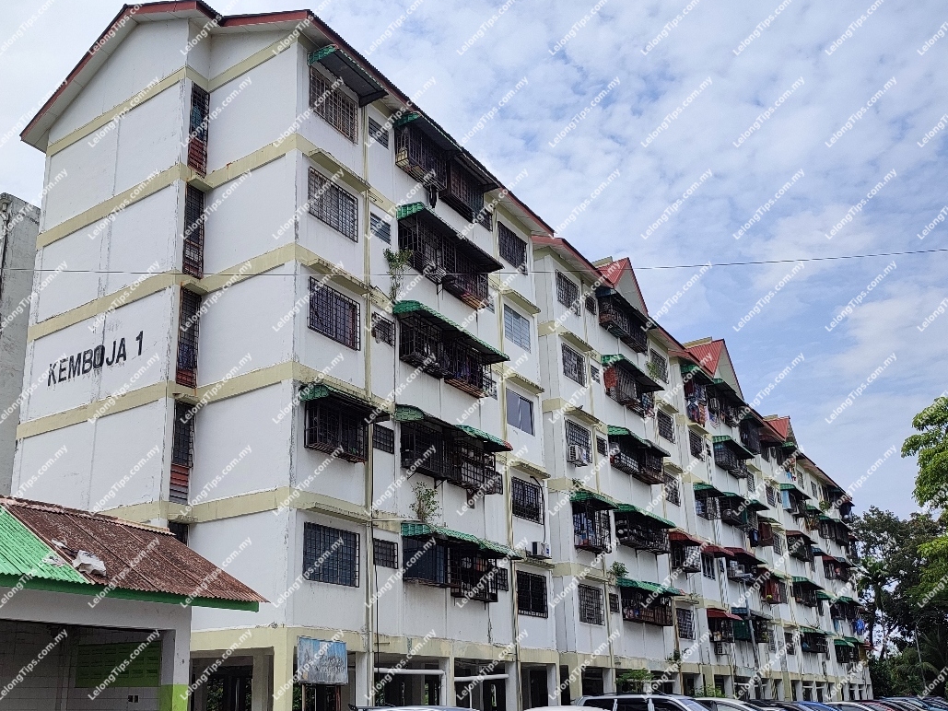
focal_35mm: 25
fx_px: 685
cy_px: 344
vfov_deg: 54.9
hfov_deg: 69.4
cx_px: 479
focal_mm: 5.89
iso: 50
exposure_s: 1/1108
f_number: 1.89
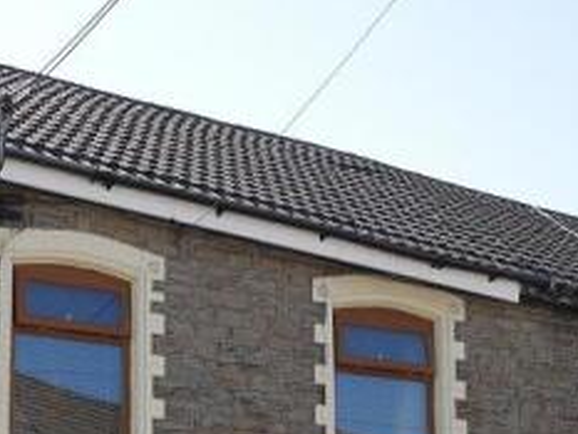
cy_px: 532
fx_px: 1420
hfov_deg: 22.6
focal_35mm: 85
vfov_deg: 16.6
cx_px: 83
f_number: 6.3
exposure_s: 1/320
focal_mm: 17
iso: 200
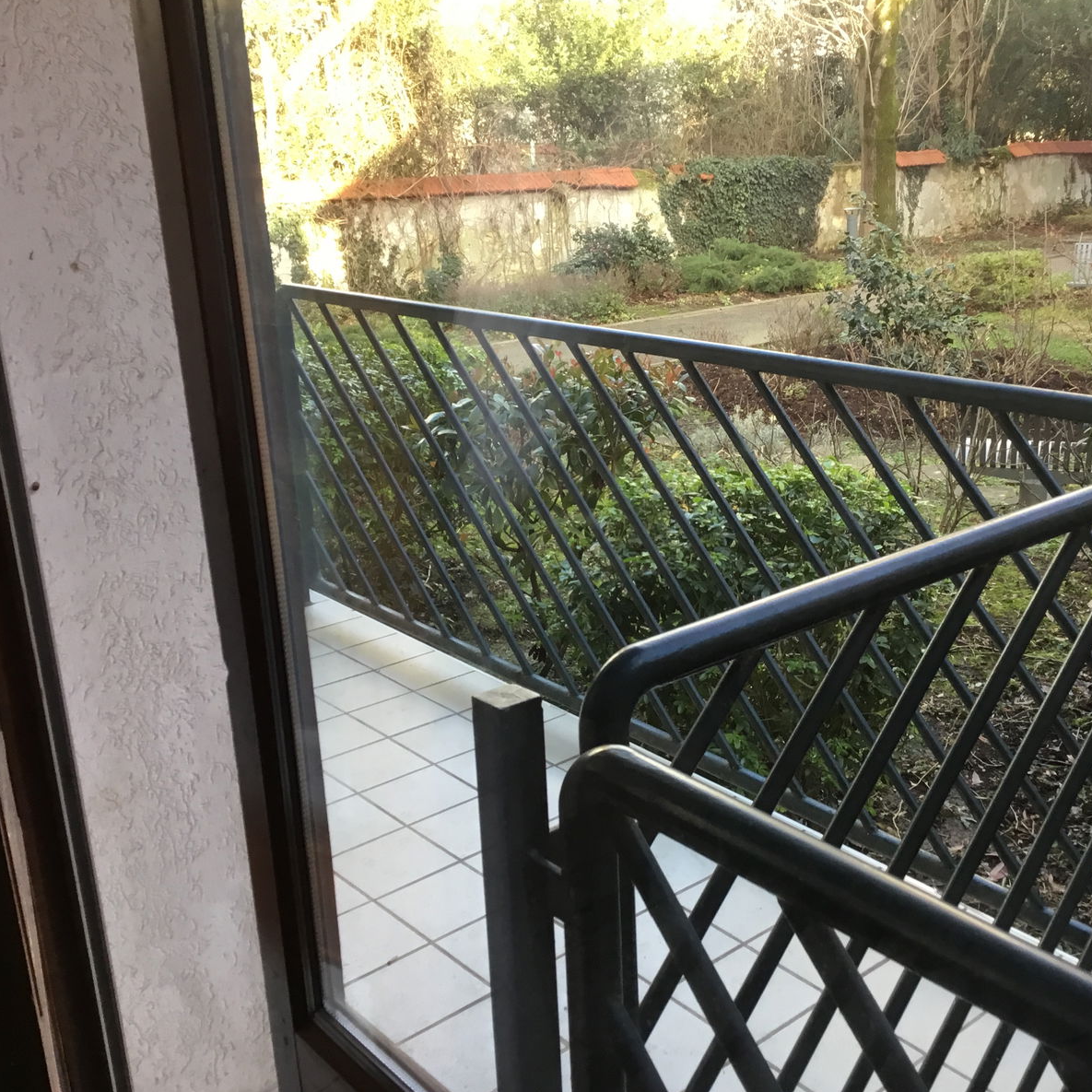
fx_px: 1321
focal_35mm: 37
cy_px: 548
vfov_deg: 44.9
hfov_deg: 44.7
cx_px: 660
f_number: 2.4
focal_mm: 3.3
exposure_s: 1/33
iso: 25
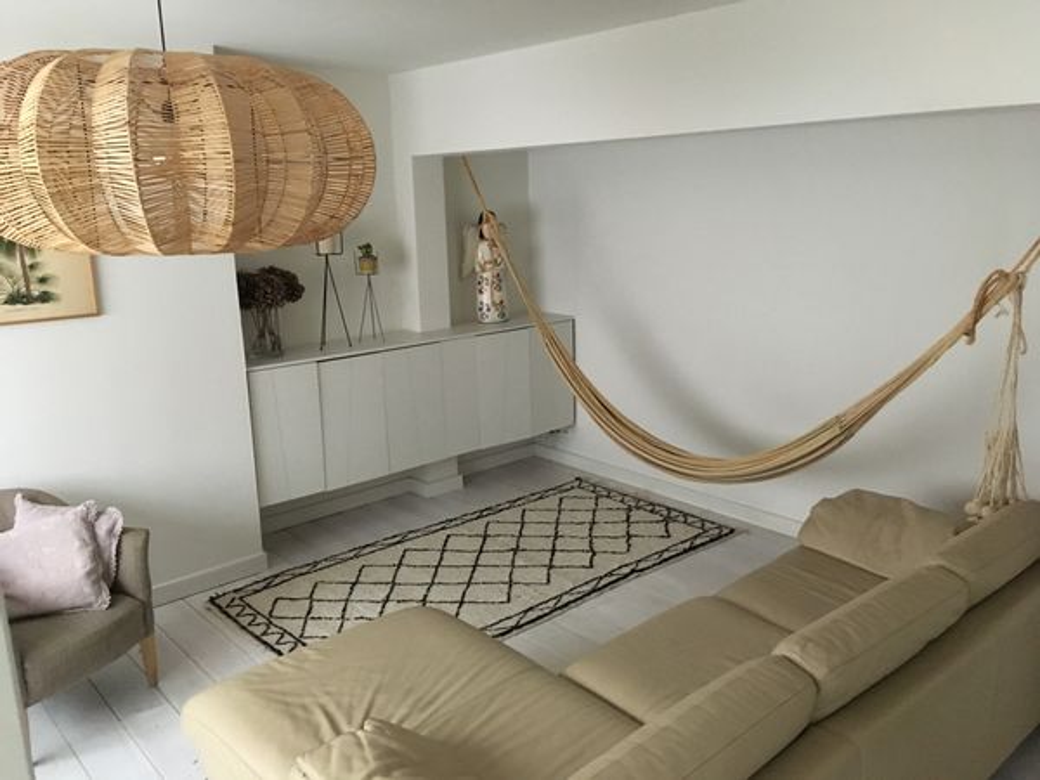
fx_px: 871
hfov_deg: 61.7
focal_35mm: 29
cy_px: 390
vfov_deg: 48.2
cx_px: 520
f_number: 2.2
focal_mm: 4.15
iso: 320
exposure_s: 1/17
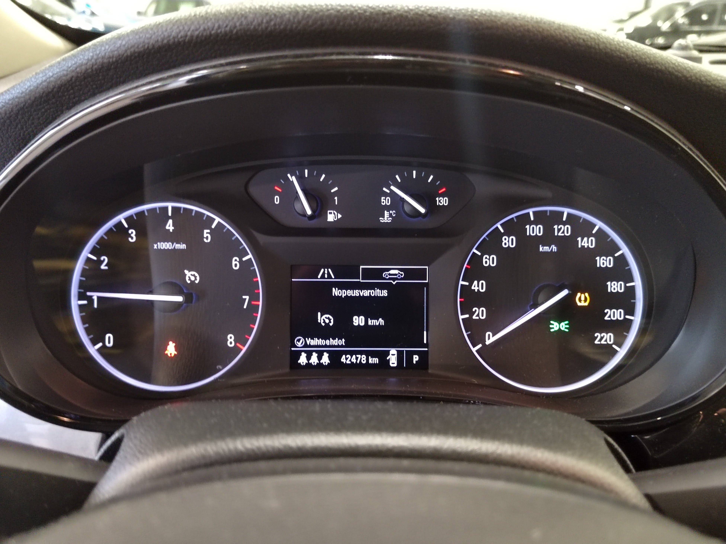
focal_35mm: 29
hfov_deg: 61.7
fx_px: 608
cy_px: 272
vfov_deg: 48.2
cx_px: 363
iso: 4200
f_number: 1.9
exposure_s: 1/33.3
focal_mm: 5.52
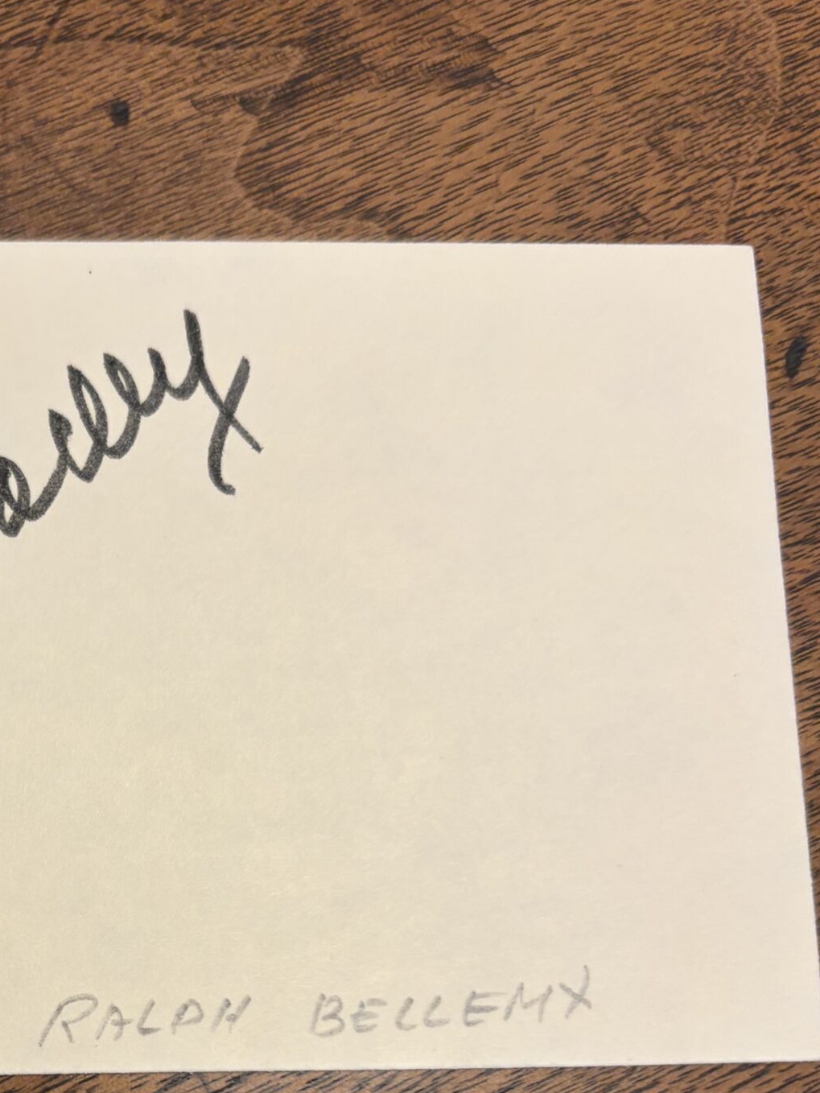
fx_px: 1547
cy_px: 868
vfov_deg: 37.6
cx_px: 73
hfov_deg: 28.5
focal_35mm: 49
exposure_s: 1/60
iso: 80
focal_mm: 5.96
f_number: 1.6
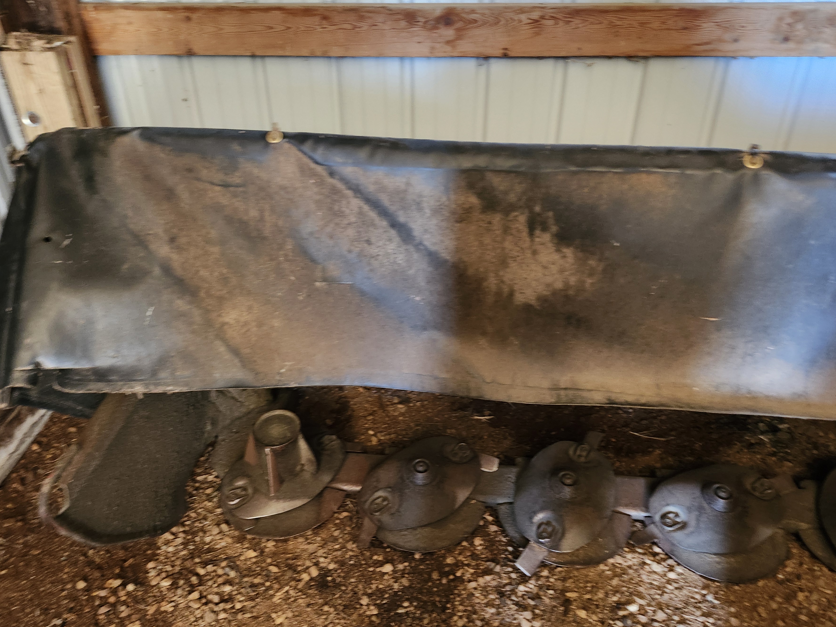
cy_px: 305
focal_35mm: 26
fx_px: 628
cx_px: 400
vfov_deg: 53.1
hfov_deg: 67.3
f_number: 1.8
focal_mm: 5.54
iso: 800
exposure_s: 1/24
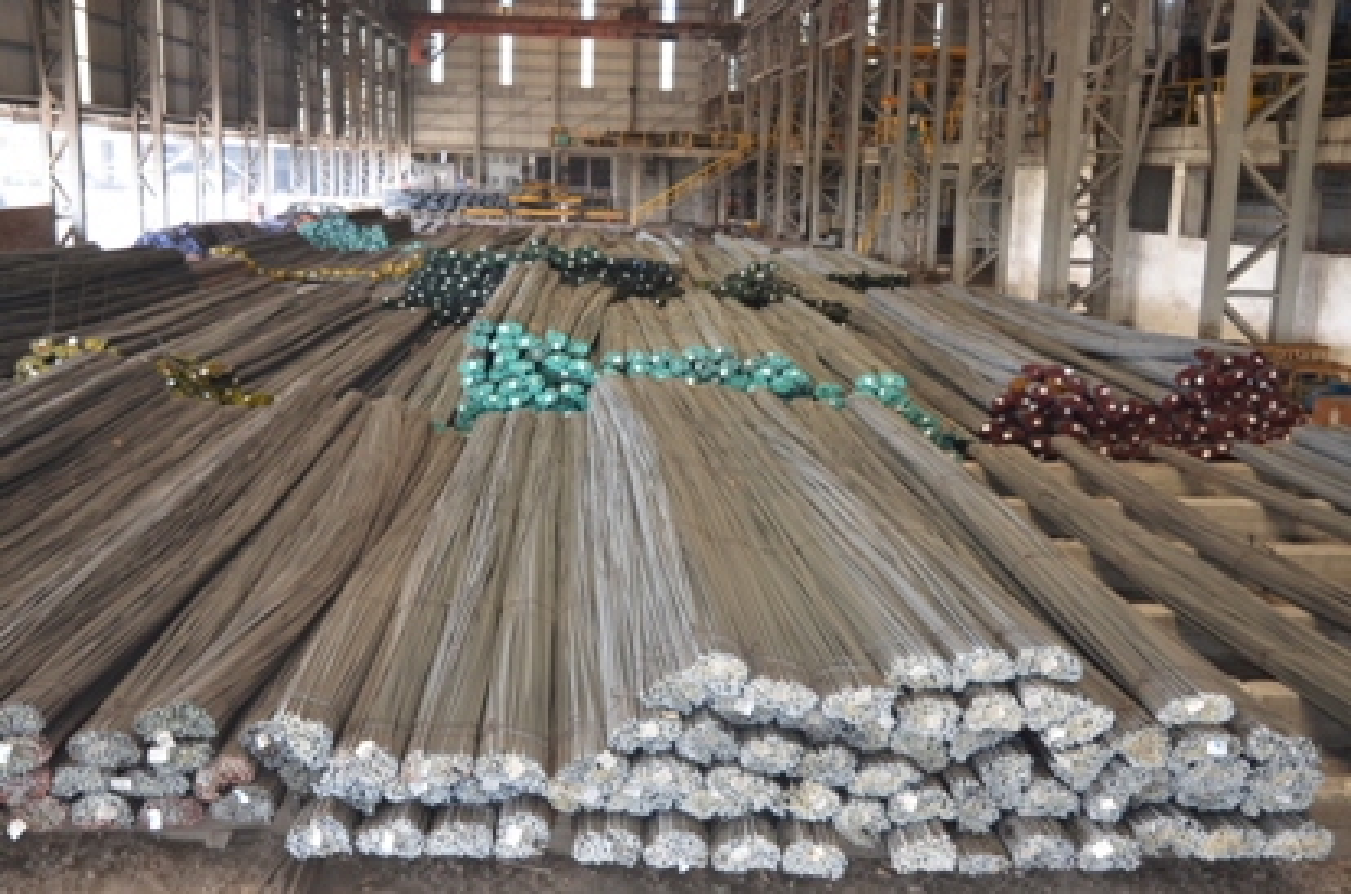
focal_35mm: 39
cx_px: 676
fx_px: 1460
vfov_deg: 34.0
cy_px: 447
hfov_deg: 49.7
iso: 400
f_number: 4.2
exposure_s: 1/60
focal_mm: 26
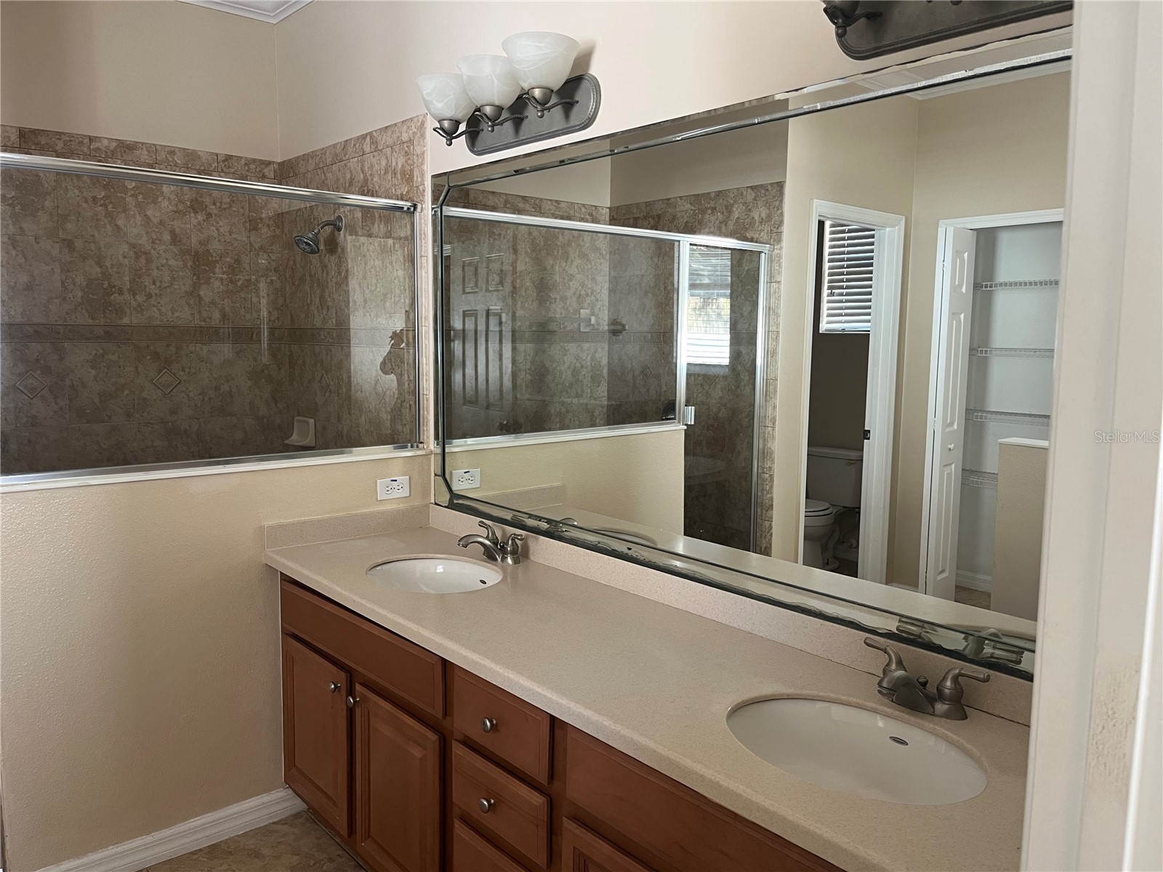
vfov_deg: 53.1
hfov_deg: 67.3
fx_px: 874
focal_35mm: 26
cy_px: 436
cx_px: 582
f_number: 1.6
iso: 125
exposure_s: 1/92
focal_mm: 5.1
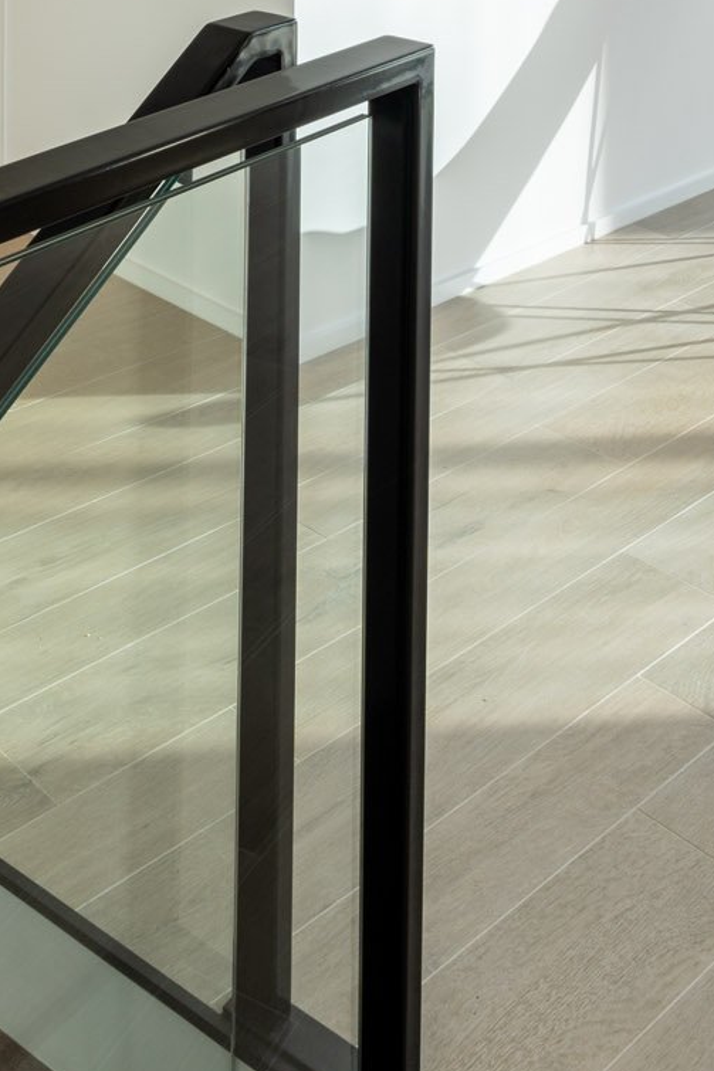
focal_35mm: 53
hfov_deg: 25.4
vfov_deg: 29.1
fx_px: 1577
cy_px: -382
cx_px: 272
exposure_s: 1/5
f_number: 14
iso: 100
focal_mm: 16
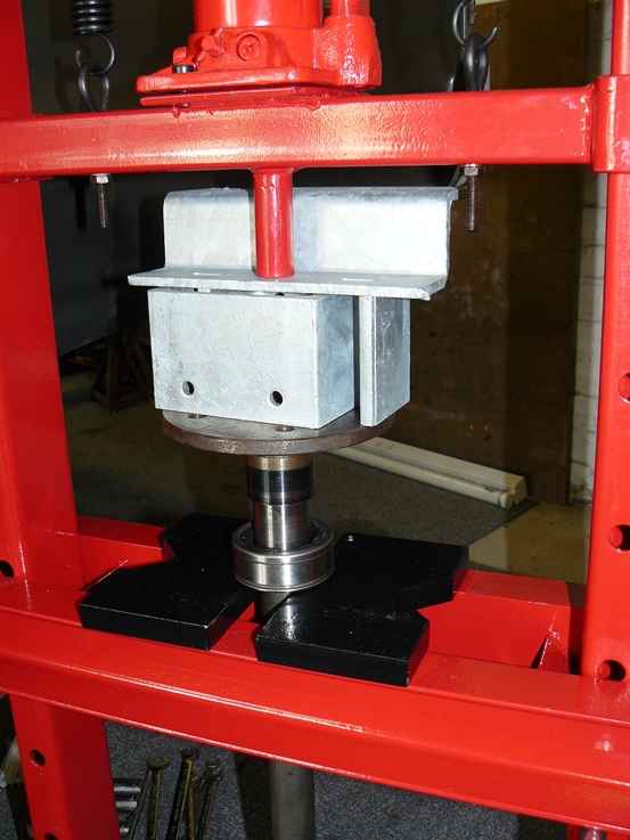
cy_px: 420
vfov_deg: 51.3
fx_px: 873
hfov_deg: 39.7
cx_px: 315
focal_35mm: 36
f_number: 2.8
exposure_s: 1/30
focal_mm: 6
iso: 100
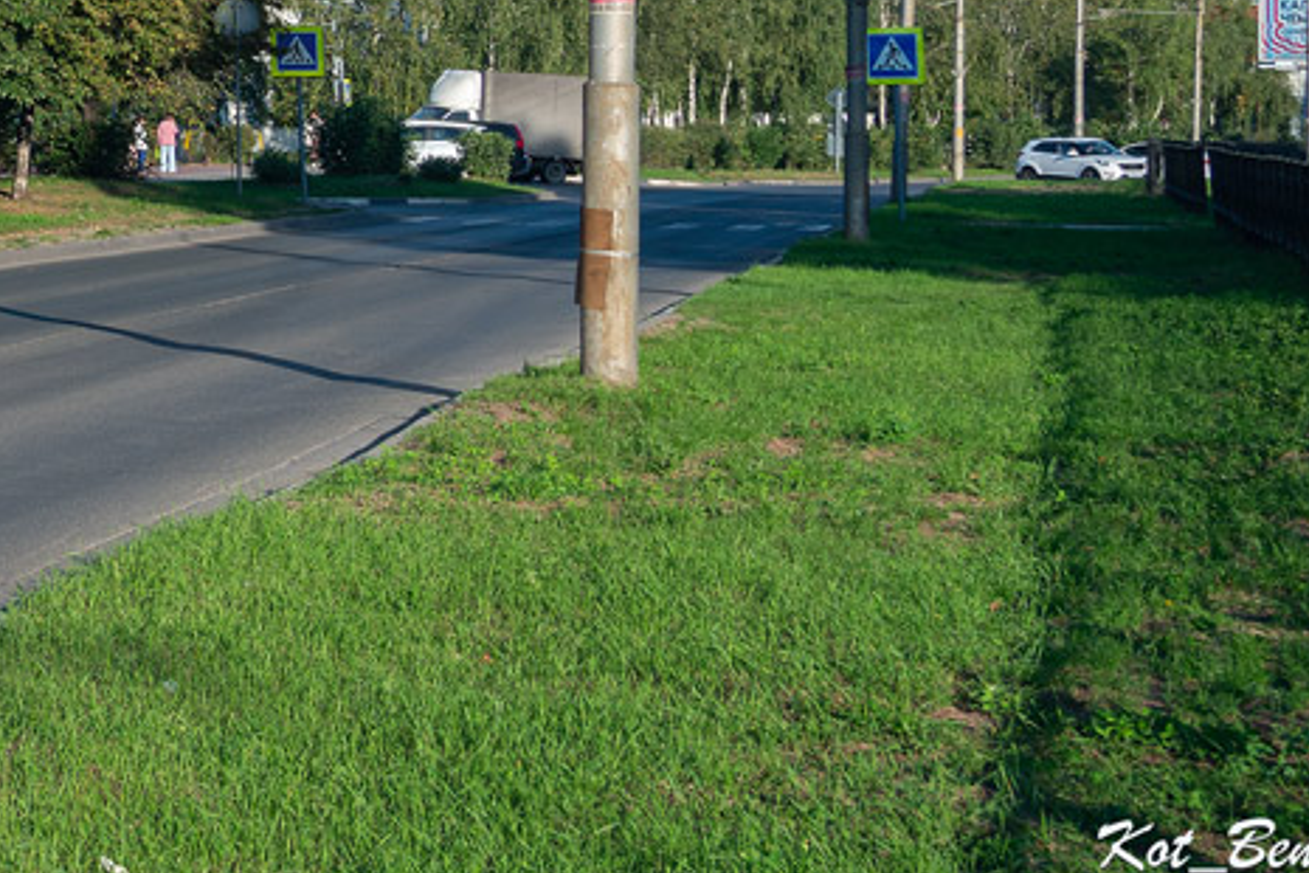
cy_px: -524
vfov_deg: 11.2
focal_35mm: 116
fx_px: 4218
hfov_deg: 16.0
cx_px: -733
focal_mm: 36
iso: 200
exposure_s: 1/400
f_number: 9
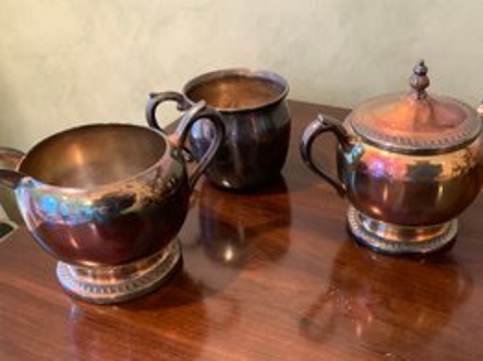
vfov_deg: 37.5
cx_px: 287
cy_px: 222
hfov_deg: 48.8
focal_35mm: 38
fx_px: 530
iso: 320
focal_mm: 3
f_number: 1.8
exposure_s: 1/40
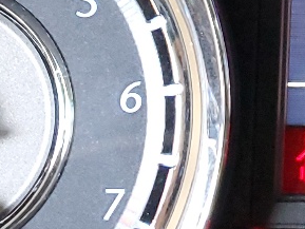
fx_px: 1269
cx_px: 387
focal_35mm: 144
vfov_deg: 10.1
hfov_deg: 13.3
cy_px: -58
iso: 262
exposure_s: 1/60.2
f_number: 1.5
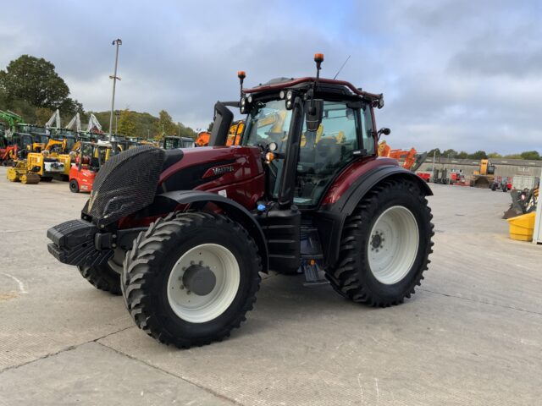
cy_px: 203
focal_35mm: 29
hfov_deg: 61.7
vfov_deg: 48.2
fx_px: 454
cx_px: 271
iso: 16
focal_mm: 3
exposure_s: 1/514
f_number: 1.8
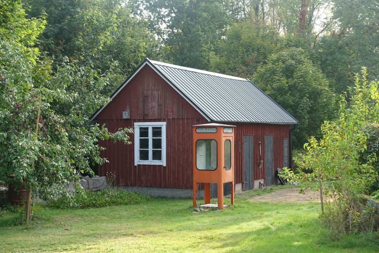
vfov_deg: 23.0
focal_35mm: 59
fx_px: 621
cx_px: 190
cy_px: 126
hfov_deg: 33.9
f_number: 5
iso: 125
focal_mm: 21.79
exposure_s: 1/80
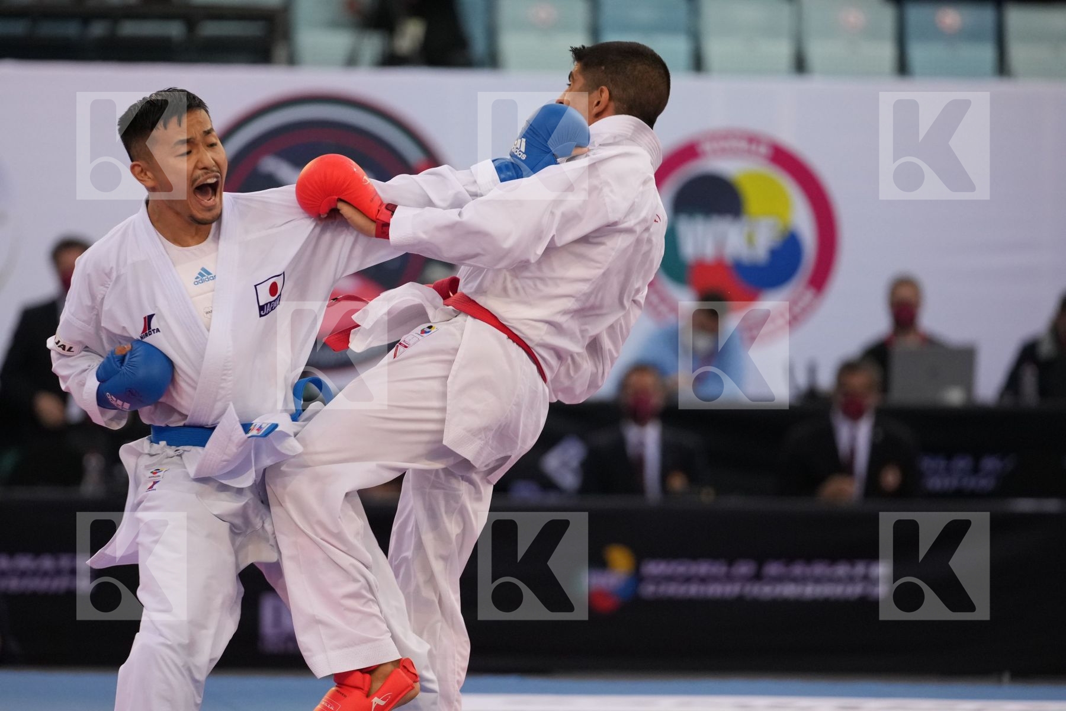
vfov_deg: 4.8
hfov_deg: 7.2
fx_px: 8527
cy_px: 356
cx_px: 533
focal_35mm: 288
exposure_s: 1/1000
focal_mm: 192
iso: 2000
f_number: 2.8
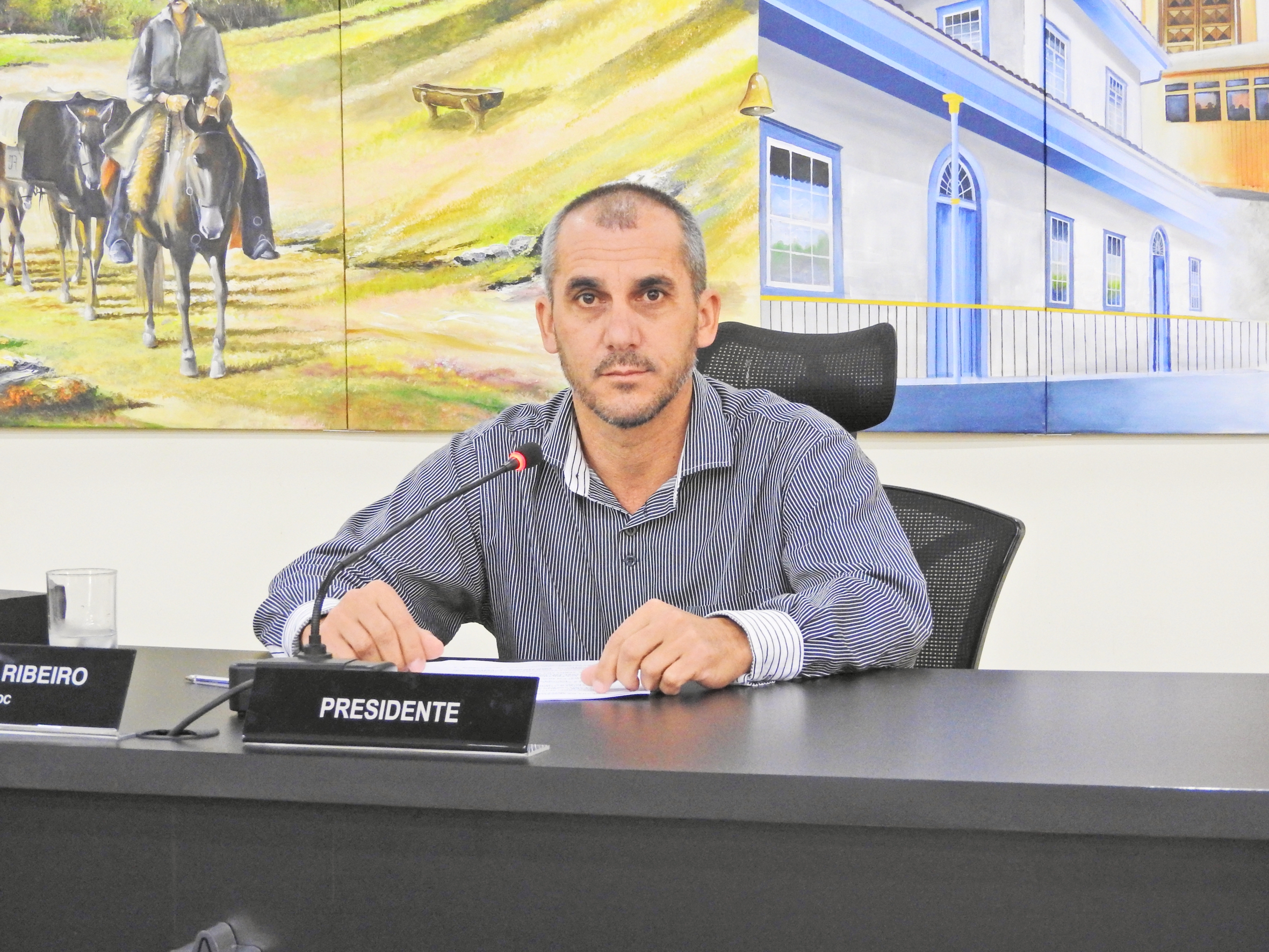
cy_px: 476
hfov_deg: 20.6
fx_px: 3483
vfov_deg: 15.6
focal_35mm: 95
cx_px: 634
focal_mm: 17
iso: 800
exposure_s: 1/13
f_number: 4.8
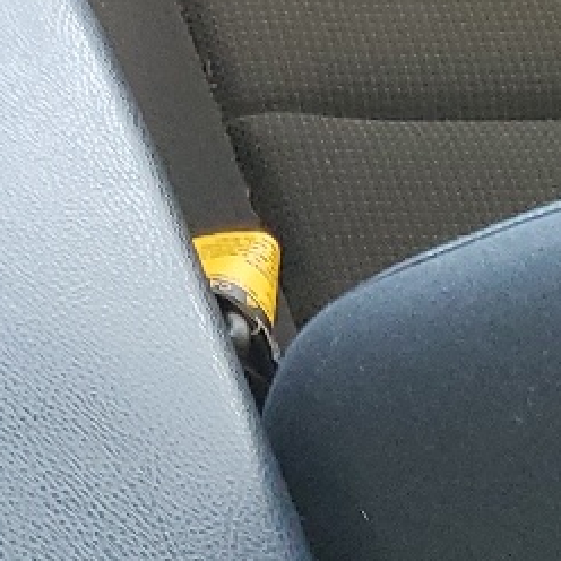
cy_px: -513
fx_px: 2714
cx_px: -550
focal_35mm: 148
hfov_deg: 10.8
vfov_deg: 10.9
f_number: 1.5
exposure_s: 1/60.2
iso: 104
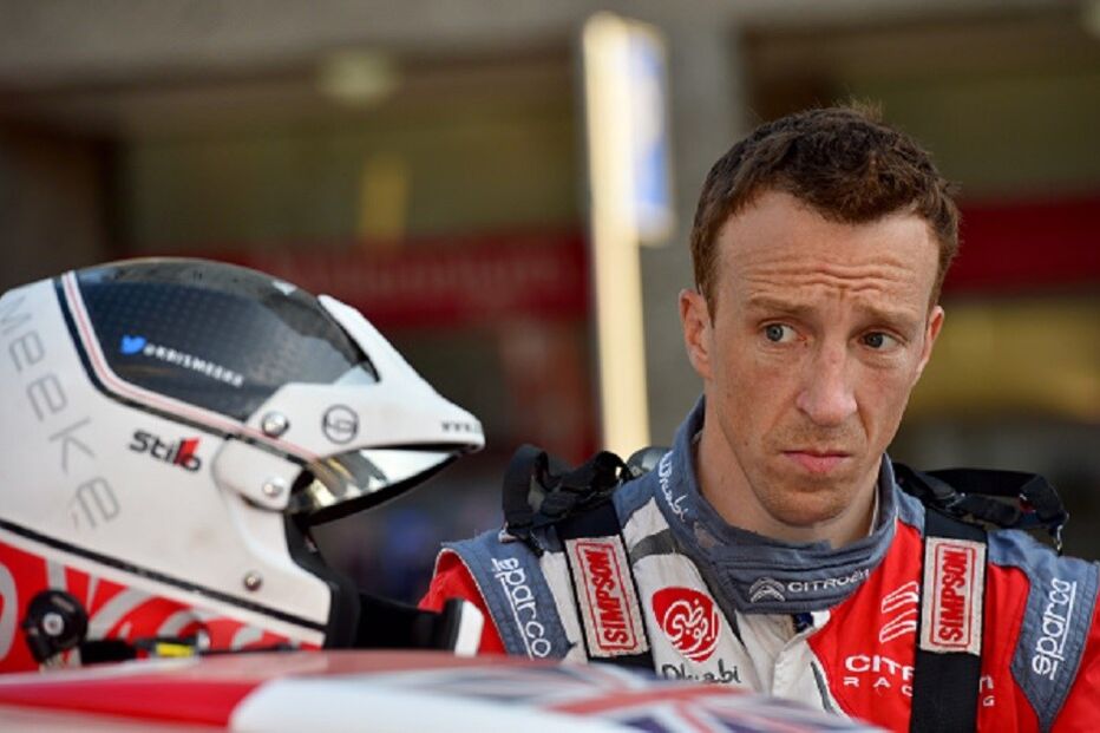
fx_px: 6110
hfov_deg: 10.3
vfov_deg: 6.9
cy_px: 366
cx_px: 550
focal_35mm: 200
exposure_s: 1/640
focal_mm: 200
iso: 500
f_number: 5
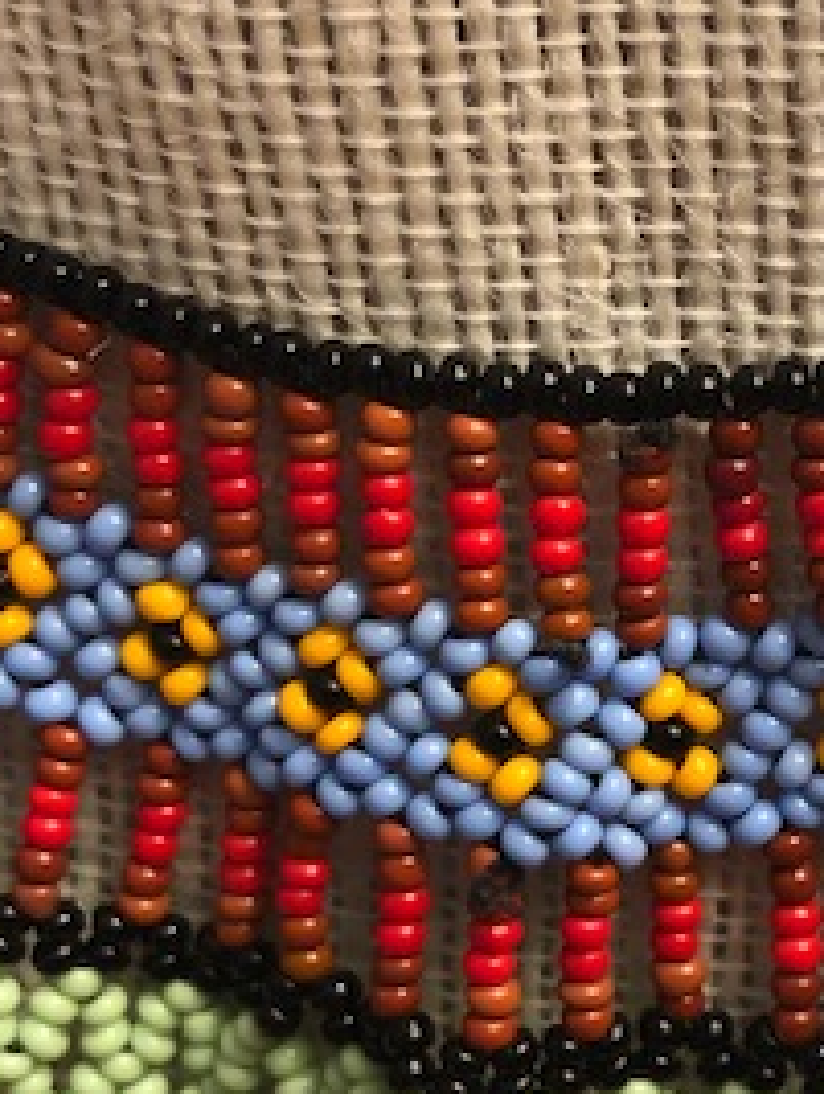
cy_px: 697
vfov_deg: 28.8
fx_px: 2121
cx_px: 791
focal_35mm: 67
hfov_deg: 21.3
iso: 64
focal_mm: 4
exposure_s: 1/15
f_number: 1.8
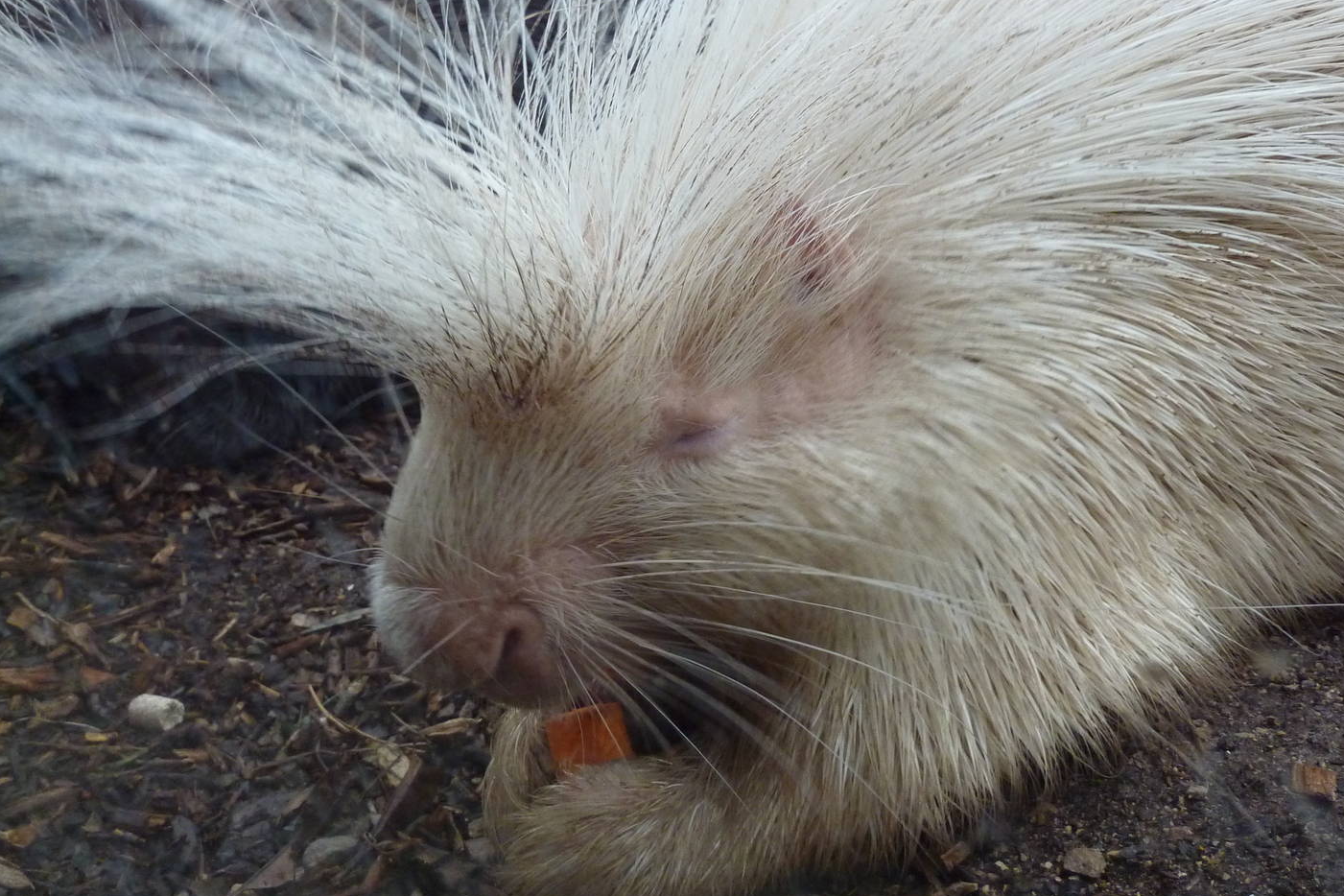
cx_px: 719
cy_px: 418
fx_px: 1419
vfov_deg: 35.0
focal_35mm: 38
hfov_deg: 50.7
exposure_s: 1/160
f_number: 3.5
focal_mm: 5.3
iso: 320
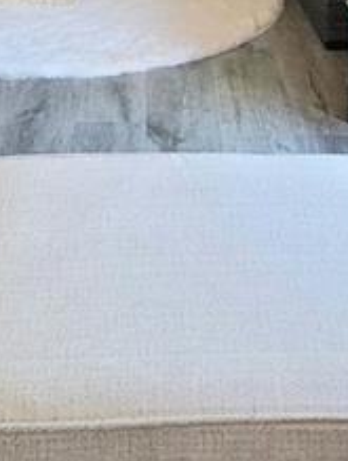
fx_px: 1216
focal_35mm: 91
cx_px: 101
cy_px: -109
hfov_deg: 16.2
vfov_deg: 20.0
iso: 250
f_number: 1.8
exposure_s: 1/120
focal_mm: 5.4
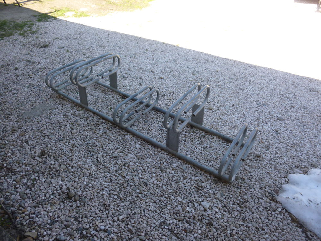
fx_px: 232
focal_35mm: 25
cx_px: 160
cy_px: 120
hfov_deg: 69.4
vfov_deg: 54.9
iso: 100
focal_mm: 4.5
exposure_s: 1/160
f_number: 3.1
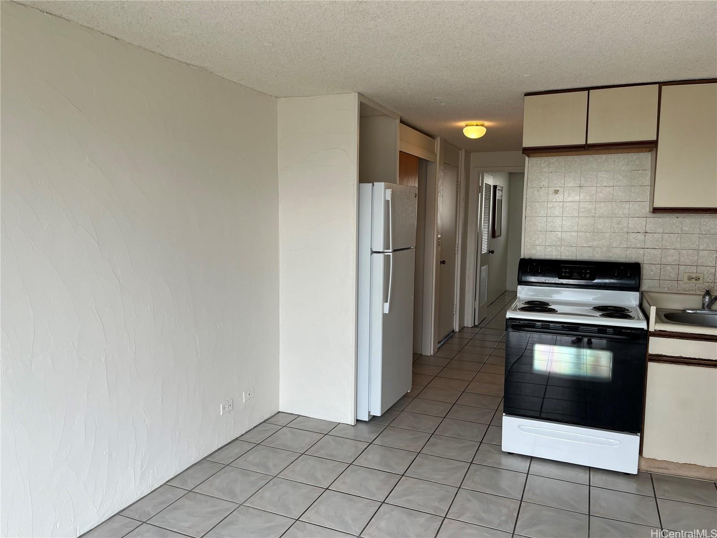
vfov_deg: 53.1
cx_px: 358
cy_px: 269
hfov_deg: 67.3
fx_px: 539
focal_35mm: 26
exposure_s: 1/169
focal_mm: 5.1
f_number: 1.6
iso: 40
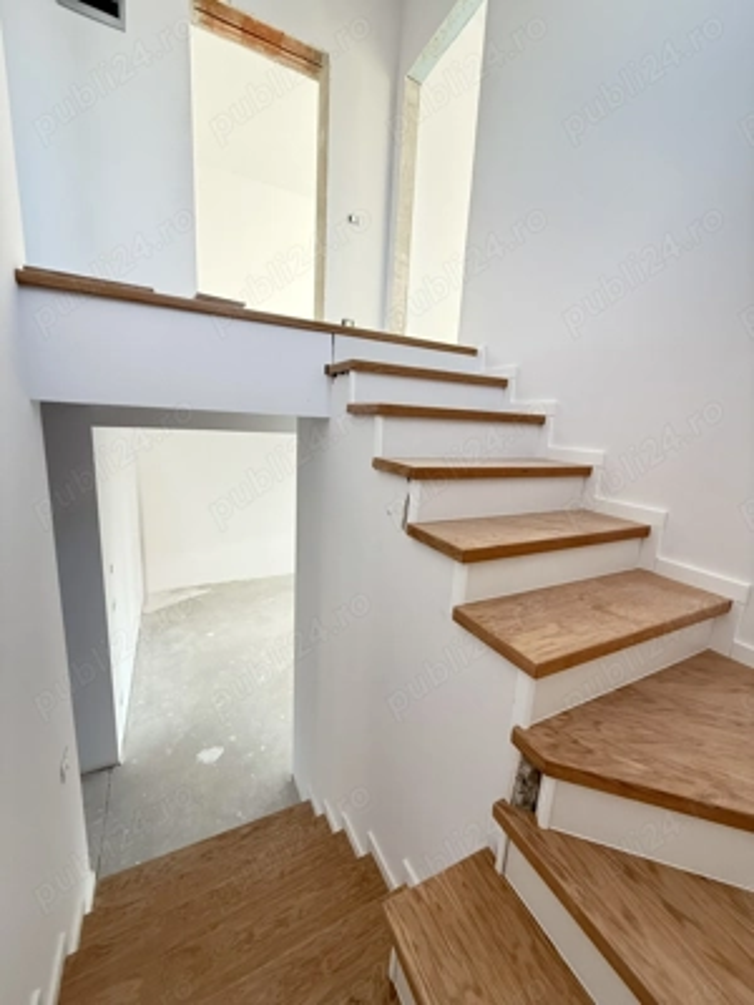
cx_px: 377
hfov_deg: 85.7
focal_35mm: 14
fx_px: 407
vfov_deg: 102.1
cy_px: 502
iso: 320
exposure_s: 1/82
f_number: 2.2
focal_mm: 2.22
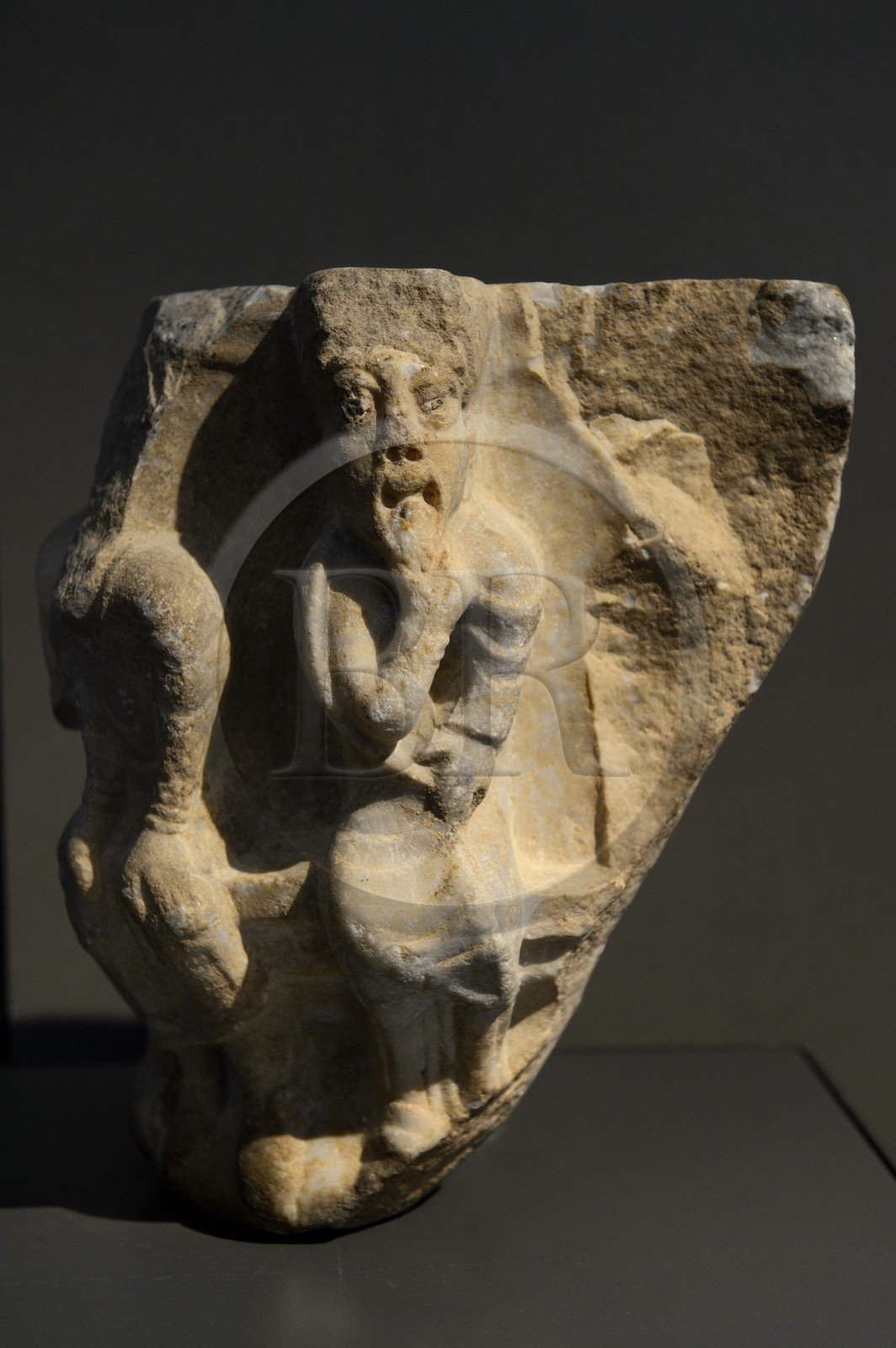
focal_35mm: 60
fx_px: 2244
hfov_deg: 22.6
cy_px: 674
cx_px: 448
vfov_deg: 33.4
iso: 1600
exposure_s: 1/80
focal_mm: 60
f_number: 4.5
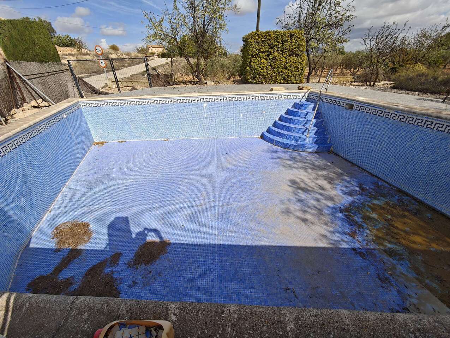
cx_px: 225
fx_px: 182
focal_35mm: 14
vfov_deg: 85.8
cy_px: 169
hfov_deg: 102.0
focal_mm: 2.16
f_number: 2.2
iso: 50
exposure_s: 1/640
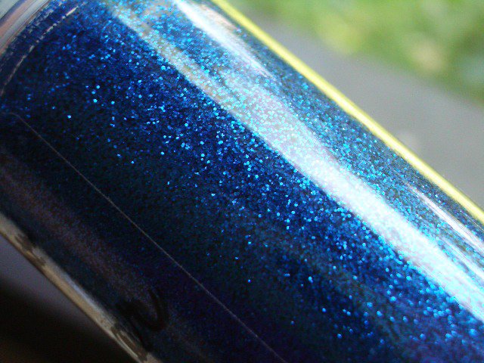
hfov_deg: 31.2
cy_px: 182
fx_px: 867
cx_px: 242
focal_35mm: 62
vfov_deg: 23.7
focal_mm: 10.2
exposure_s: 1/50
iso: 200
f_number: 3.5
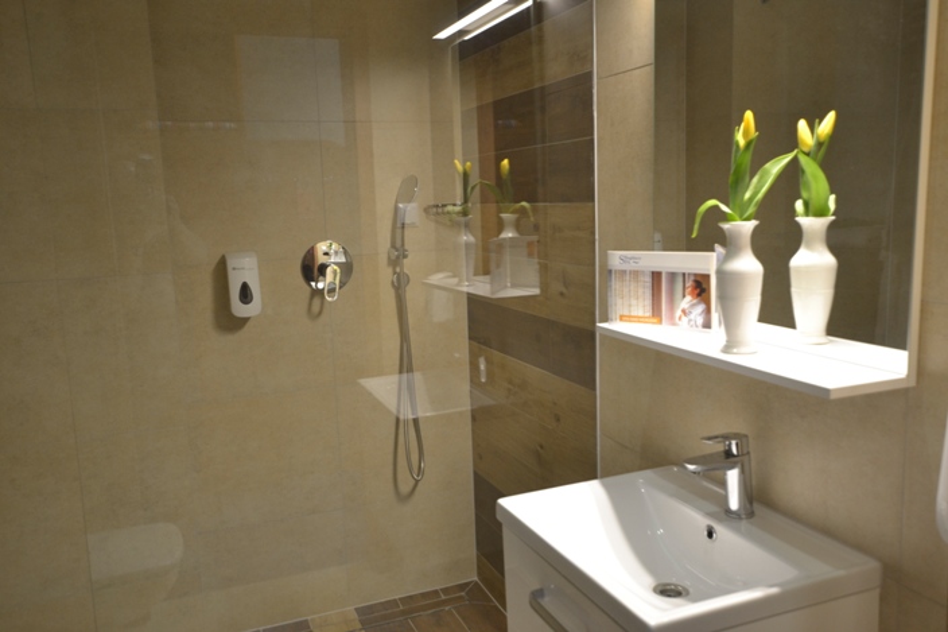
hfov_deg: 61.9
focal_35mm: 30
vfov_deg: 43.6
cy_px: 316
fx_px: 790
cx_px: 474
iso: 640
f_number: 3.5
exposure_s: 1/30
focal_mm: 20
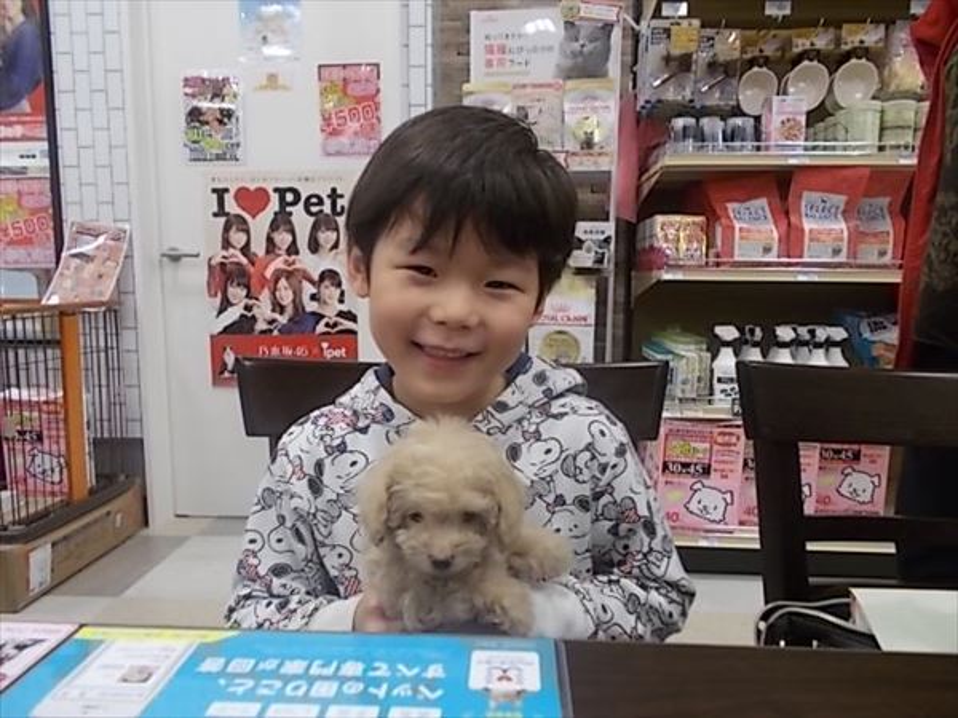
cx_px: 479
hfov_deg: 67.3
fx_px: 720
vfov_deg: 53.1
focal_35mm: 26
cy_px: 359
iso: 125
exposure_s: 1/25
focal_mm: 4.6
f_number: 3.2
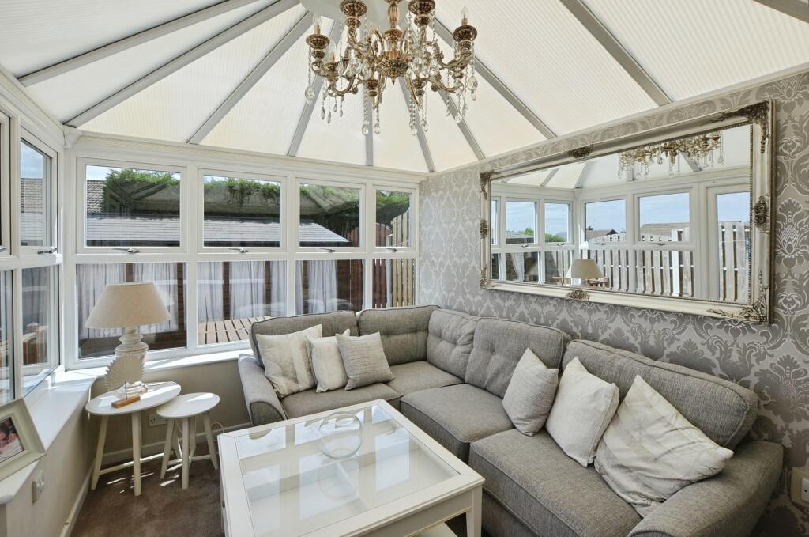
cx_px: 404
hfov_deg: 100.5
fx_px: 337
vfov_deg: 77.1
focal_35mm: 15
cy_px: 268
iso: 140
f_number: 8
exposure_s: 1/250
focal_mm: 10
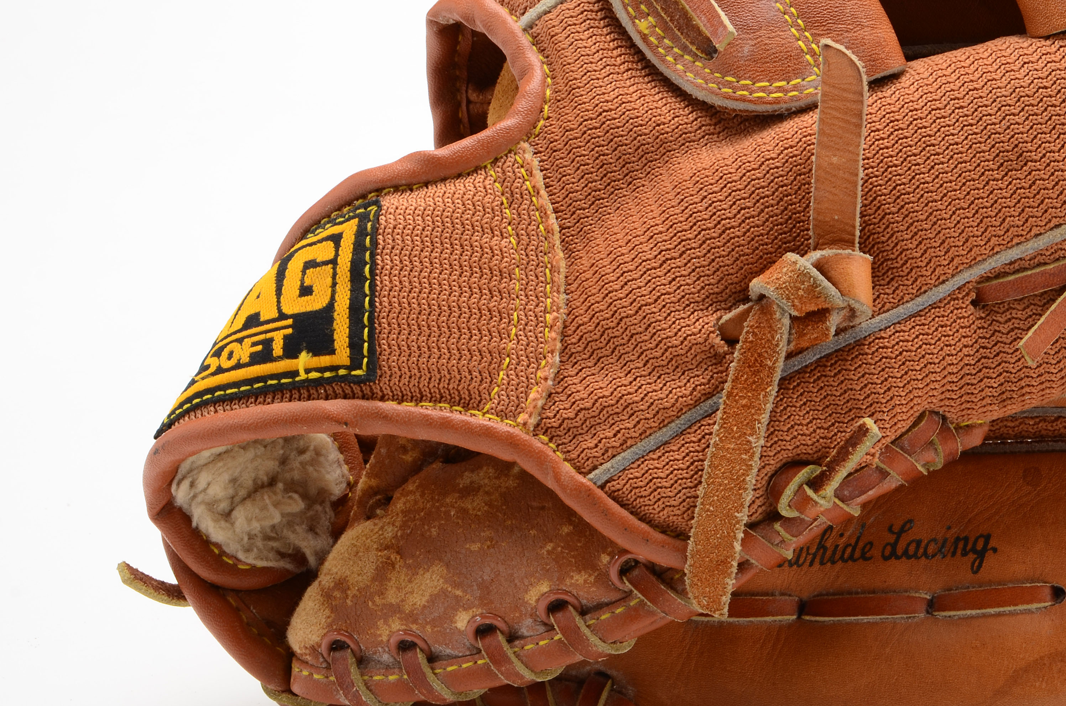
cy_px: 225
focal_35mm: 79
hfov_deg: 25.3
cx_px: 866
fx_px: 2334
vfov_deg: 17.1
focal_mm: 32
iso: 100
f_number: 18
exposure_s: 1/160
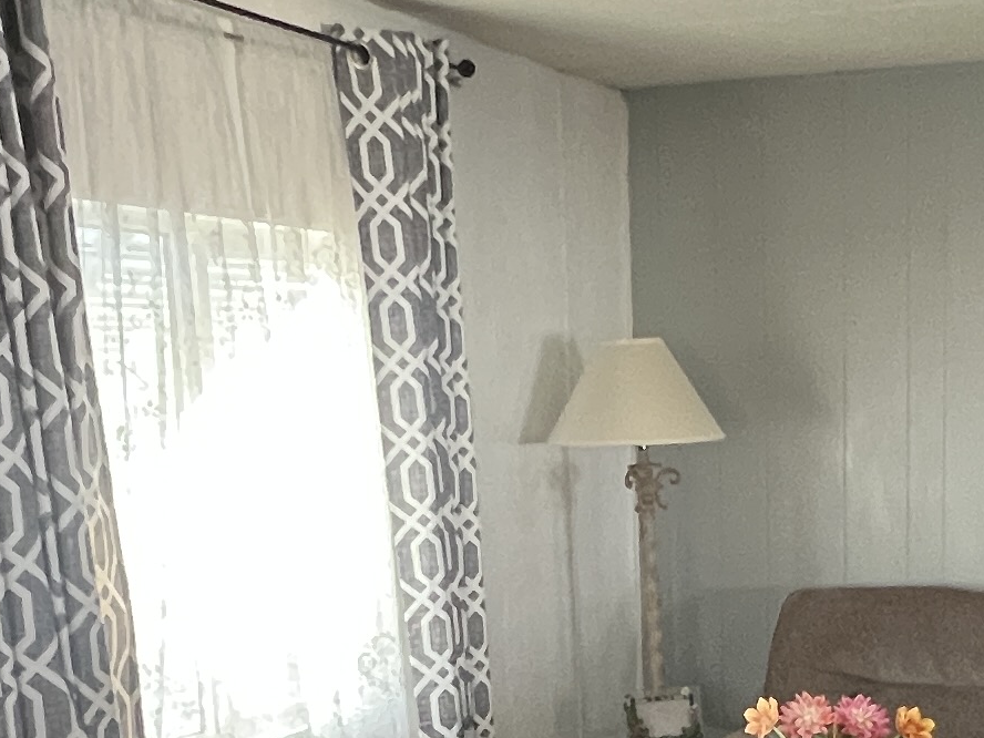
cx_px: 792
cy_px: 820
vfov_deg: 23.3
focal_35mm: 59
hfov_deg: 31.8
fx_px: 1677
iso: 400
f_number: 1.8
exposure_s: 1/60
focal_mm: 1.57
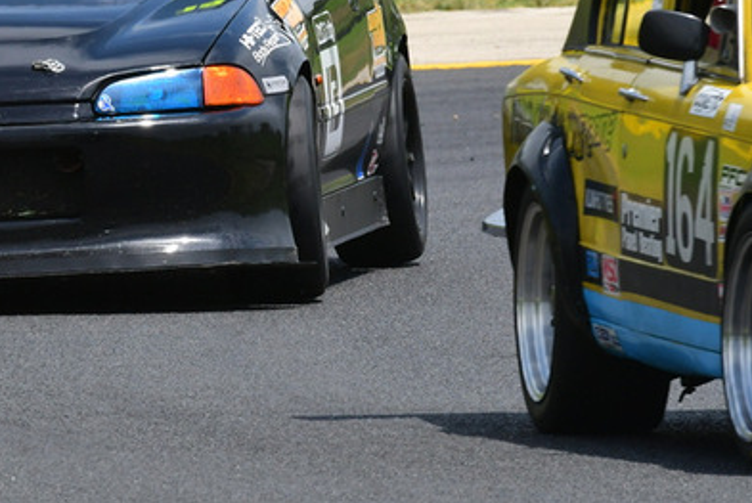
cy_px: -6
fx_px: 23609
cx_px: 101
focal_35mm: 1129
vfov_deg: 1.2
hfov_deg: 1.8
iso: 640
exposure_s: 1/640
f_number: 14
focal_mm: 370
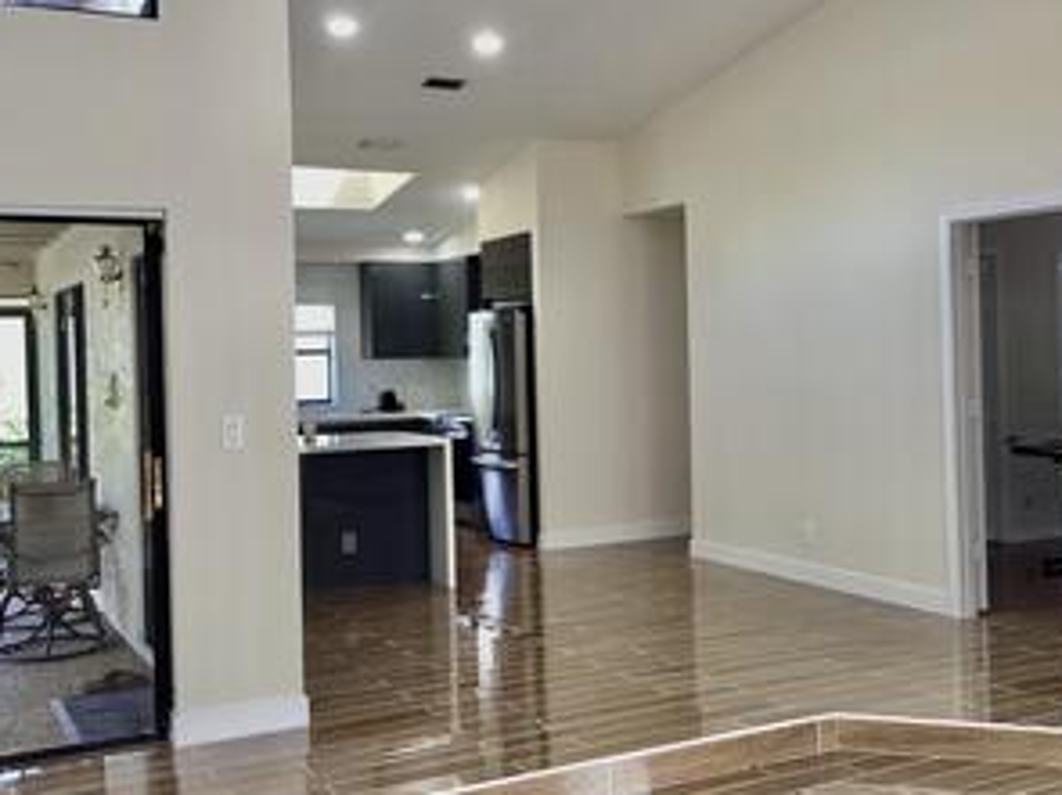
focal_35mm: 42
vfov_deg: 34.3
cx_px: 623
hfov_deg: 44.6
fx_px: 1288
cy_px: 360
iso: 100
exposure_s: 1/120
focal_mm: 3.3
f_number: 2.4
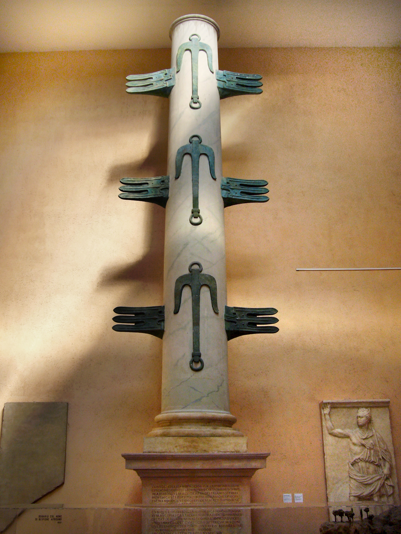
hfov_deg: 36.8
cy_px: 267
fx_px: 602
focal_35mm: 39
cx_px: 200
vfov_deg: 47.9
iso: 80
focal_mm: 6.4
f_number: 3.2
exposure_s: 1/200
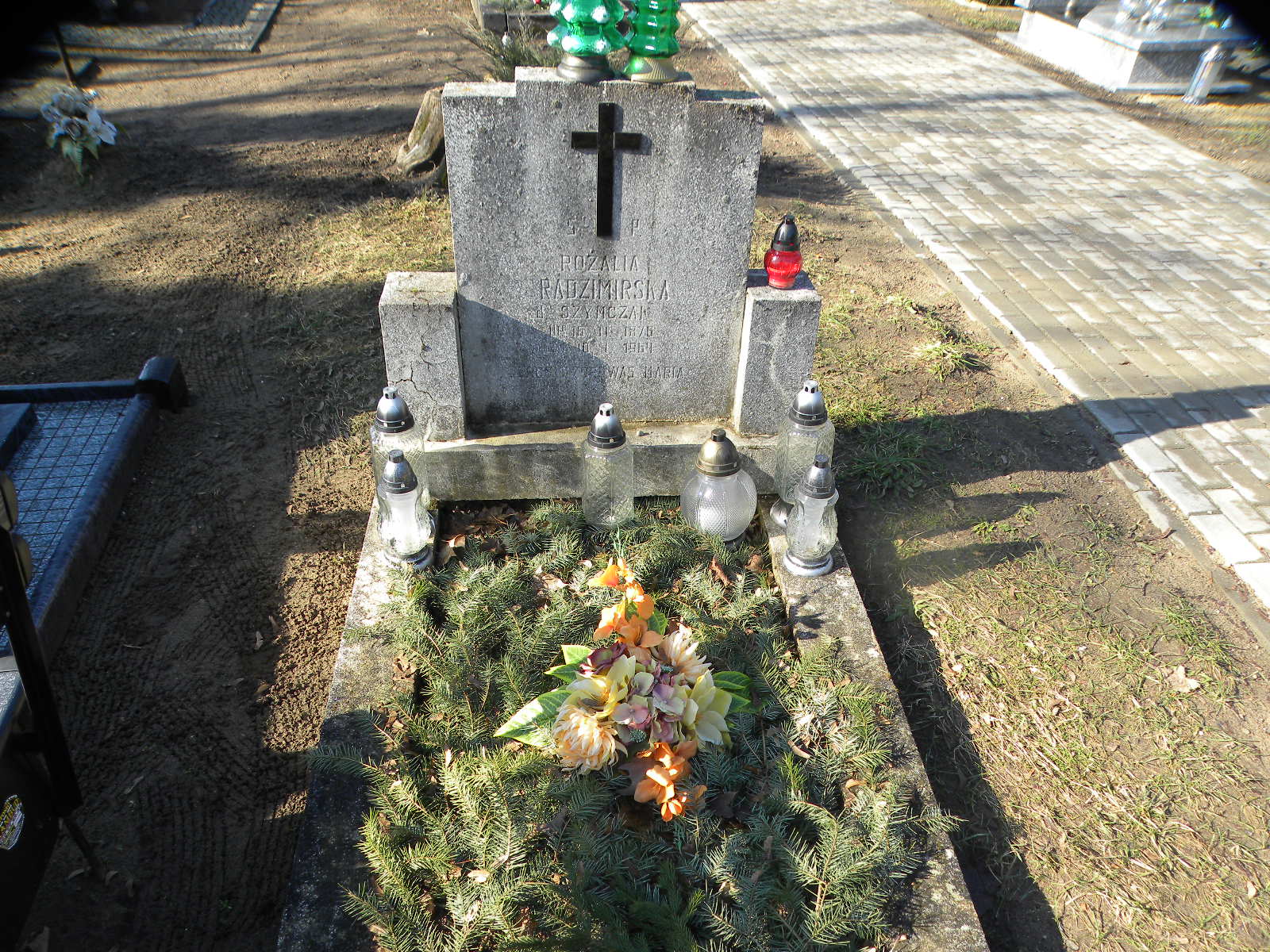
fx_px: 954
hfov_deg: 67.3
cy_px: 476
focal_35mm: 26
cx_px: 635
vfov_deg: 53.1
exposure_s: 1/147
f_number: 3.5
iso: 64
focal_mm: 4.6
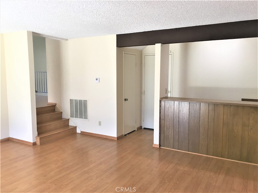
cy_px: 96
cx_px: 129
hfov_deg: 61.7
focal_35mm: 29
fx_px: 216
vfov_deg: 48.2
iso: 80
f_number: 2.2
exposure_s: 1/30
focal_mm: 4.15
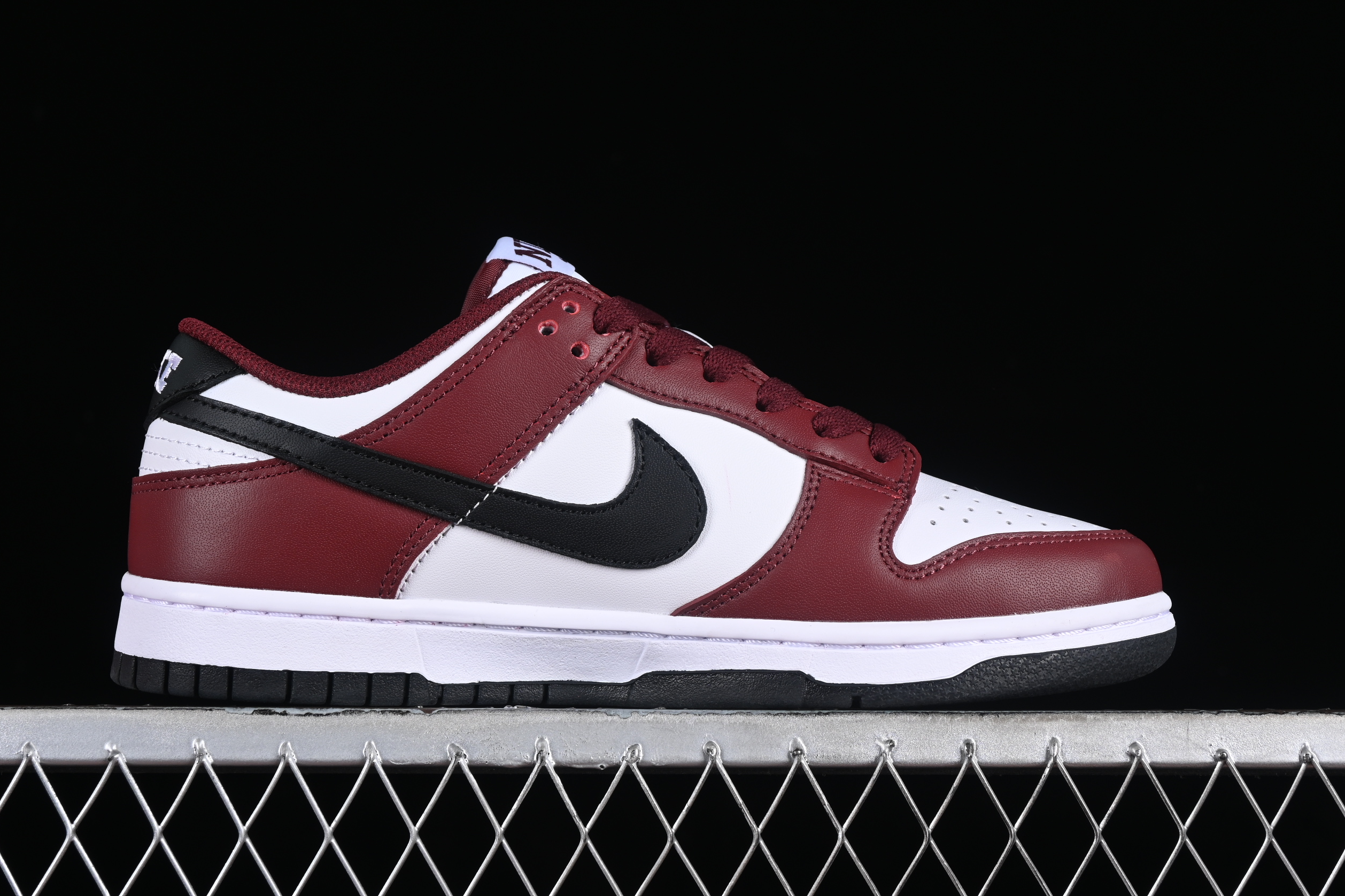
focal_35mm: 83
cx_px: 643
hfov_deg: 24.5
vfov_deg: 16.4
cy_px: 408
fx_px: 3101
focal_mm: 50
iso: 160
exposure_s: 1/80
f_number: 7.1
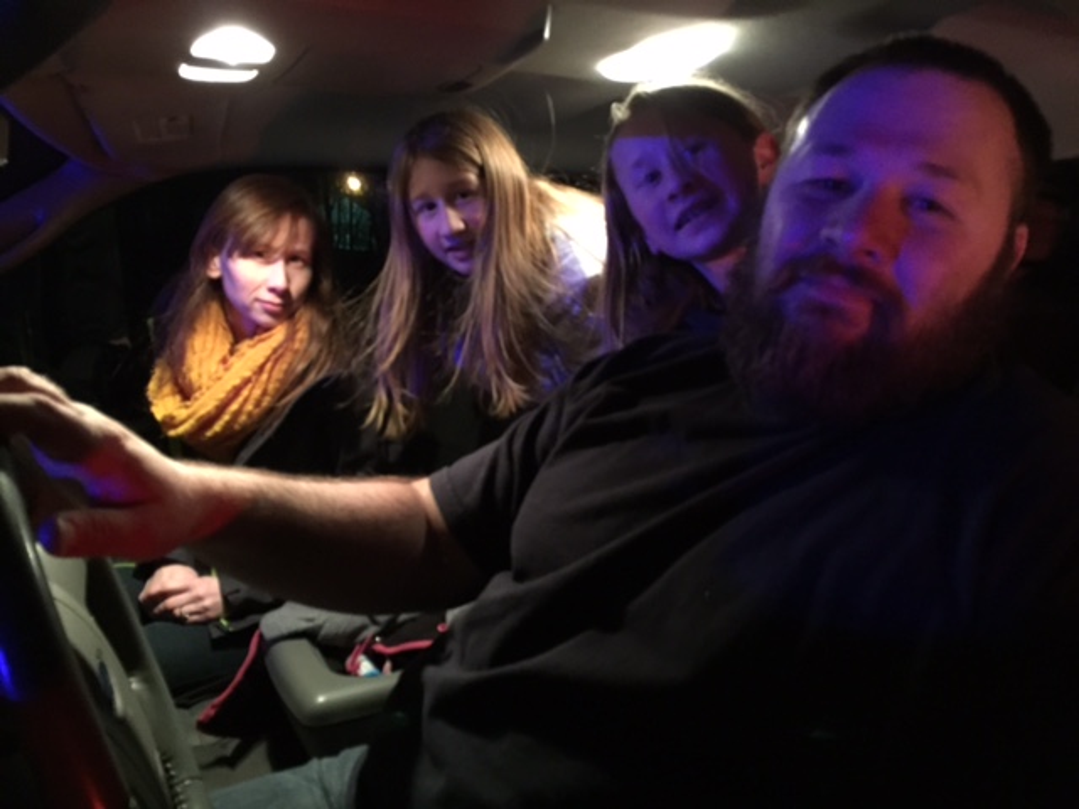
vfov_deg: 48.2
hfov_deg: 61.7
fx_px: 904
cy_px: 404
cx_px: 540
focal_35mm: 29
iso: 640
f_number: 2.2
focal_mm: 4.15
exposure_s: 1/15
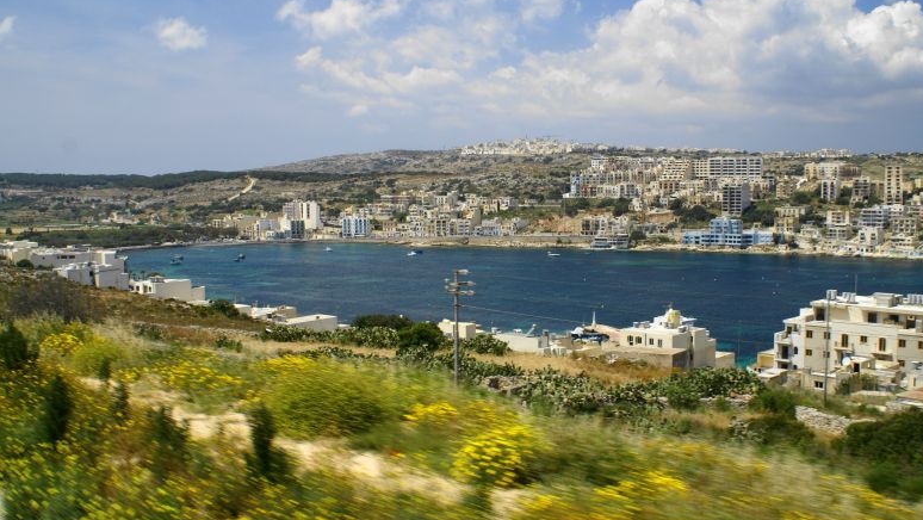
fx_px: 955
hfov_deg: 51.6
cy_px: 276
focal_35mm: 39
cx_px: 476
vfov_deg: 30.5
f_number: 10
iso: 100
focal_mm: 24
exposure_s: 1/80
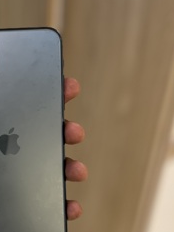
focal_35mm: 56
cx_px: -8
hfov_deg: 24.6
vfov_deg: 34.2
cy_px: 145
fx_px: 375
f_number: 1.5
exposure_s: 1/50
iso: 250
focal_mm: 5.7
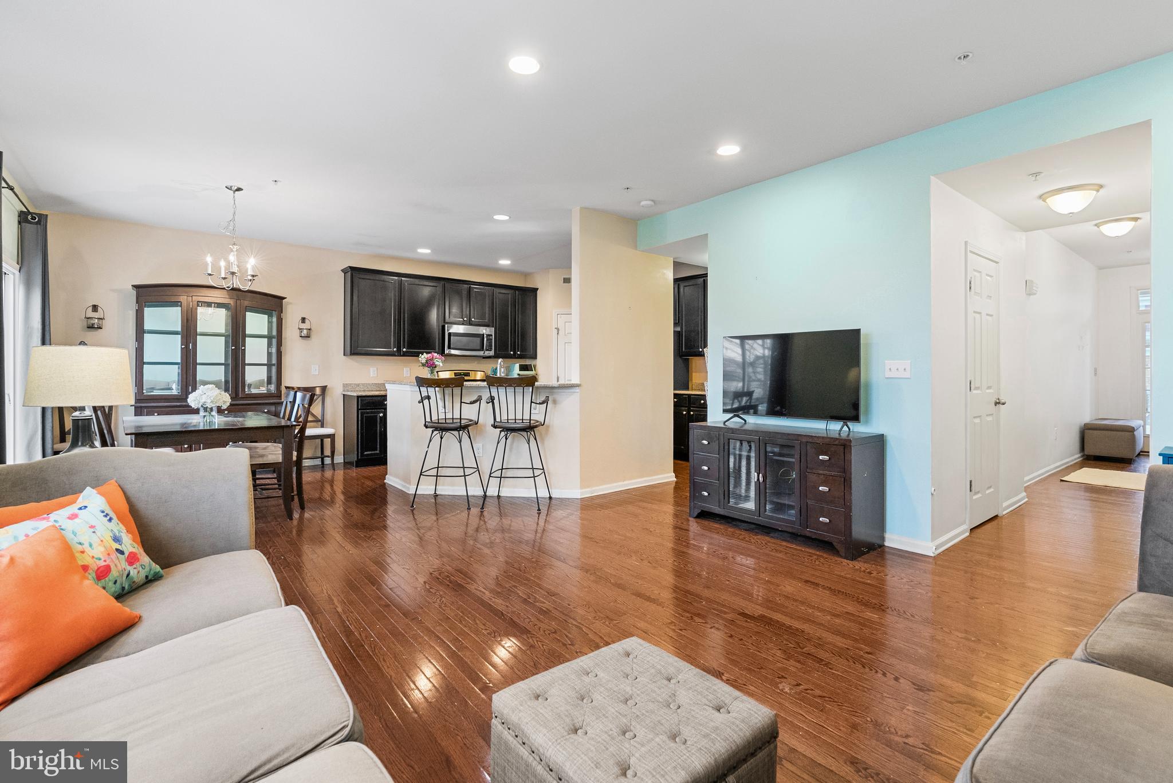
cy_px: 392
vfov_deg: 73.8
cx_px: 586
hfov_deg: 96.7
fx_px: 521
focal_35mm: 16
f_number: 8
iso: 1600
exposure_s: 1/13
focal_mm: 16
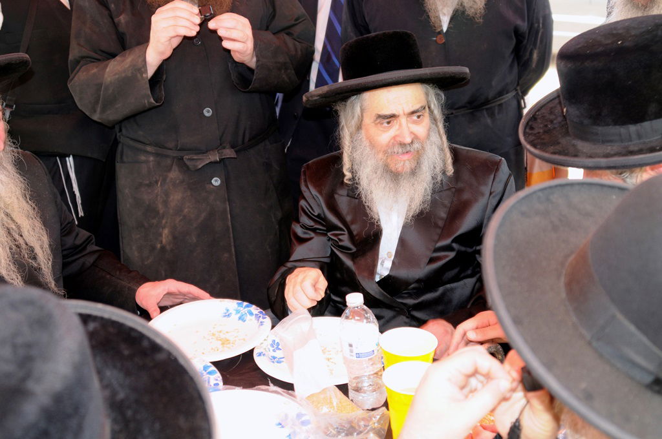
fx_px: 771
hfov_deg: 46.5
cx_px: 331
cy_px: 220
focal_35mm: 42
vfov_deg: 31.8
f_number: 3.5
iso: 250
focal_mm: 28
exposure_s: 1/60
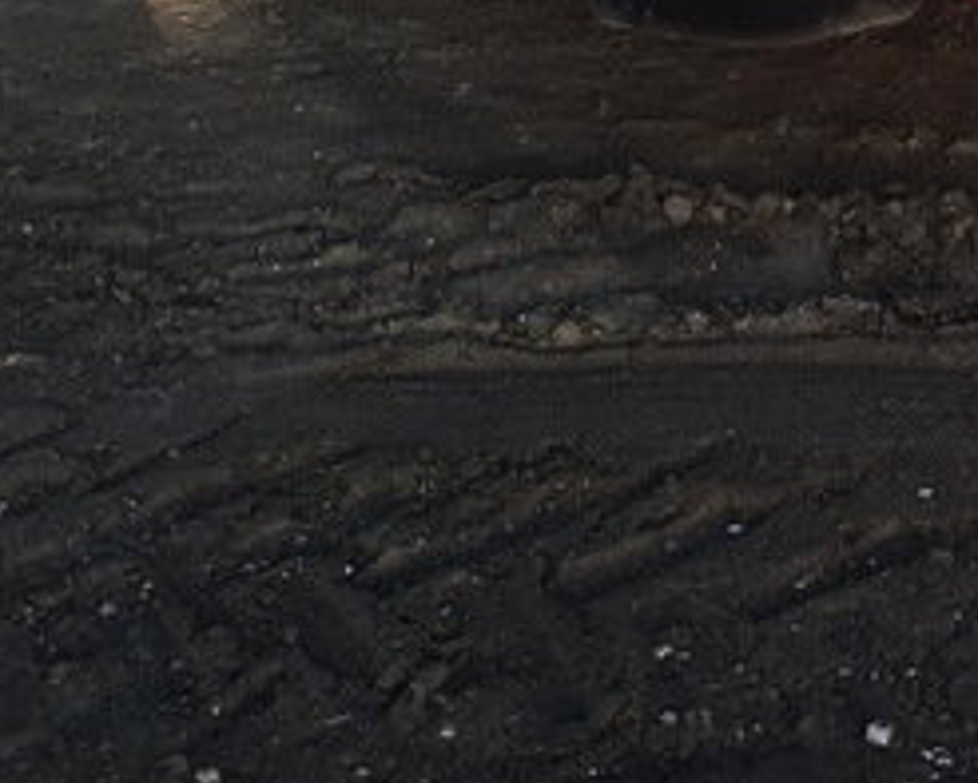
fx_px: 2201
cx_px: 926
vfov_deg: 19.4
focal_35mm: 76
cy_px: -50
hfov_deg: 24.2
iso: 25
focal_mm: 4.15
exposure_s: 1/405
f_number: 2.2
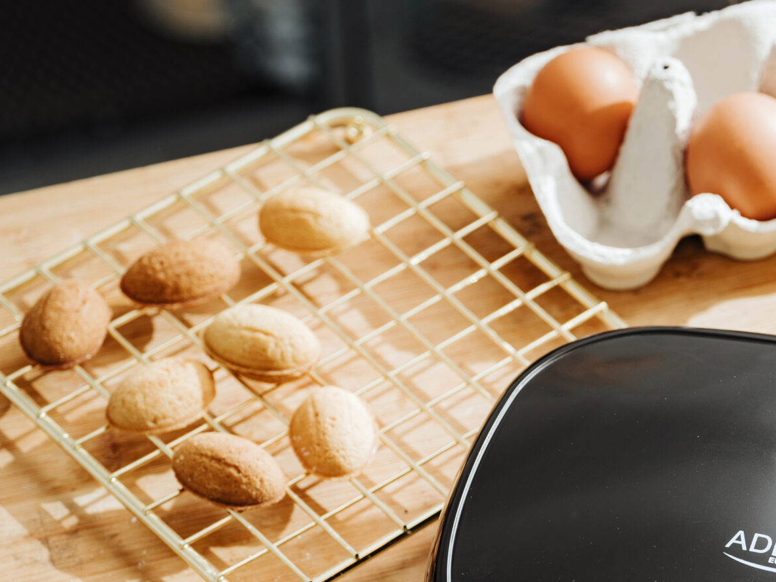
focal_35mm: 219
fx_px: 4909
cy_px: 491
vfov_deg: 6.8
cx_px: 797
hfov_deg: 9.0
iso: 100
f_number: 4.5
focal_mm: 105
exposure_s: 1/125
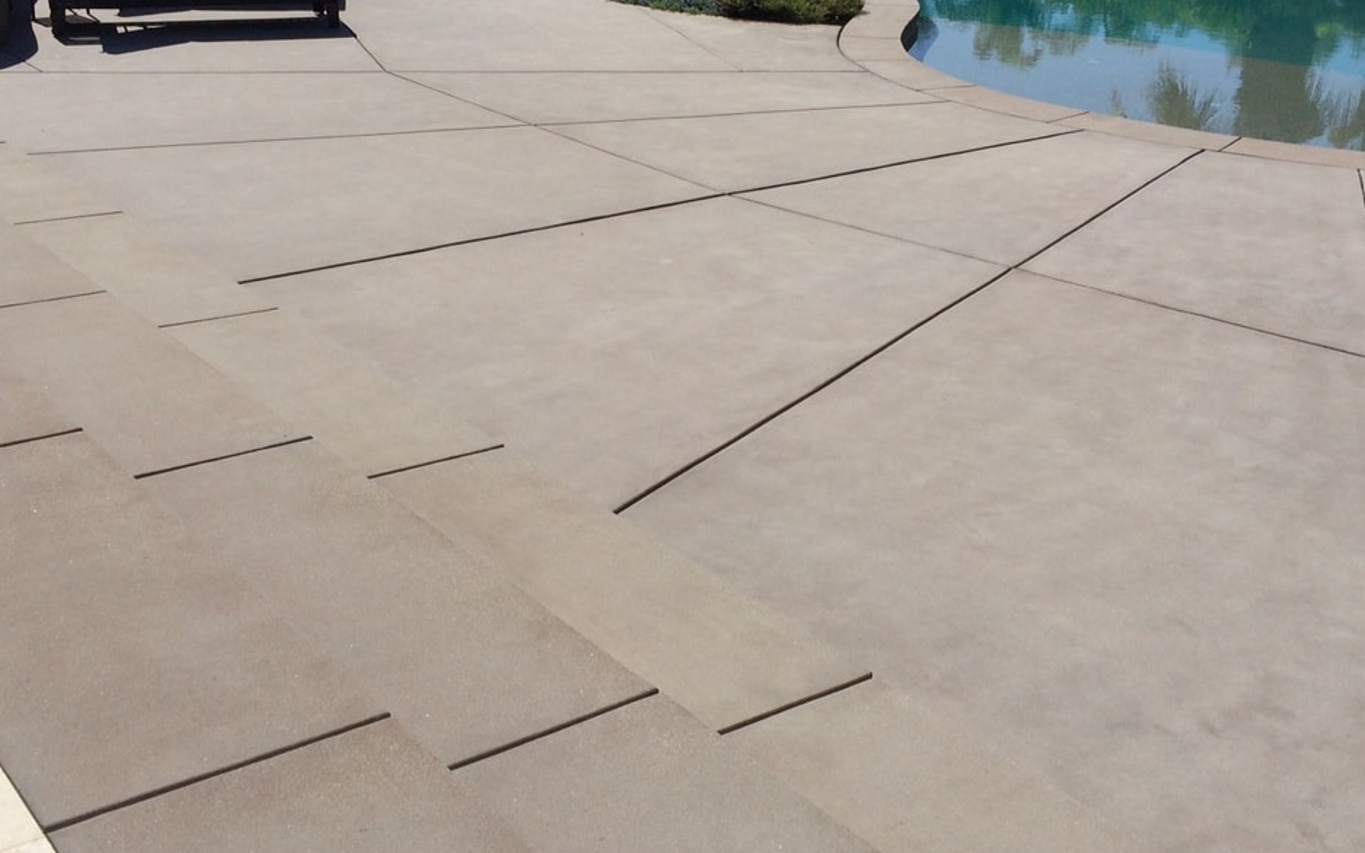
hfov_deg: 44.3
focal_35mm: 45
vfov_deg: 28.5
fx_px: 1674
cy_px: 322
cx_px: 634
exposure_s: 1/4566
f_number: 2.2
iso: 40
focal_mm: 4.12
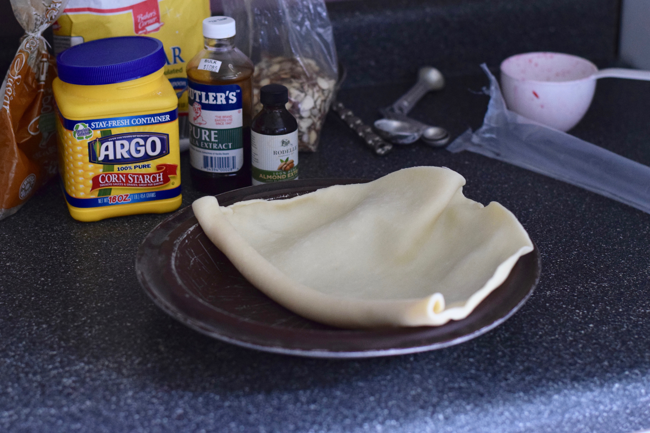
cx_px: 325
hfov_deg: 27.0
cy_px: 216
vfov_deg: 18.2
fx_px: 1354
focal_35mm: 75
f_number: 1.8
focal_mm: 50
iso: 2200
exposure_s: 1/60
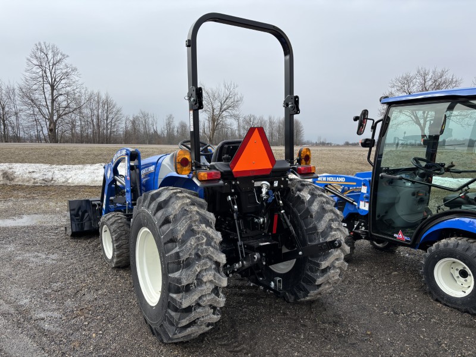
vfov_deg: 53.1
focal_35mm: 26
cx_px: 238
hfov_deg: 67.3
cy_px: 178
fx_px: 358
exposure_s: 1/2151
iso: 50
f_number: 1.6
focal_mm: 5.96
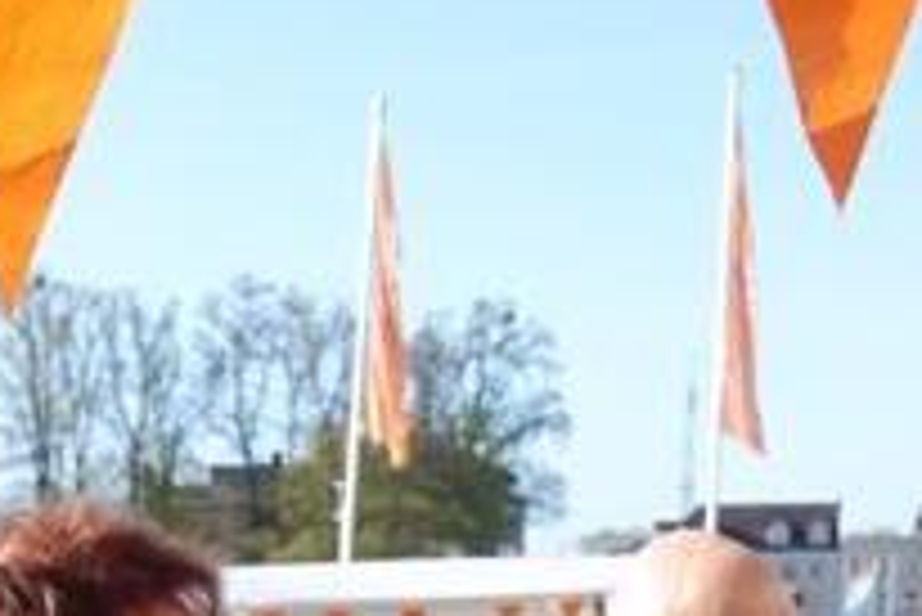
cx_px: 4
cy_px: 1468
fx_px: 2973
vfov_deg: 10.3
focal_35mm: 116
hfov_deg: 17.2
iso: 125
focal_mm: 8.84
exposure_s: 1/400
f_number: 4
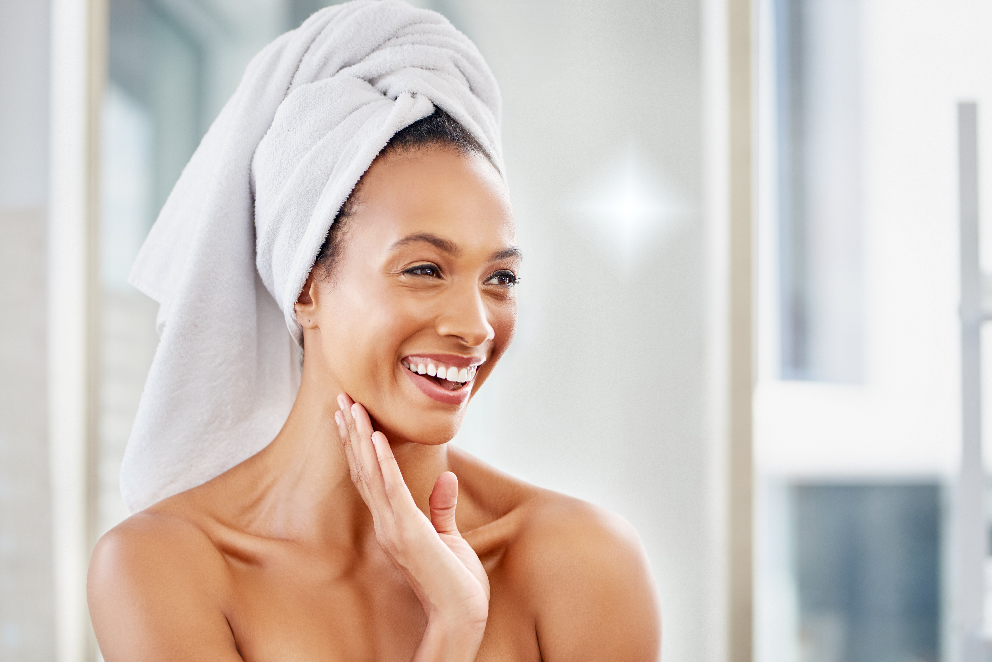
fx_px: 2343
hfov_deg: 23.9
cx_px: 496
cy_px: 331
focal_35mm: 85
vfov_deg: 16.1
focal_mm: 85
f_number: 2.2
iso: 200
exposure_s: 1/200
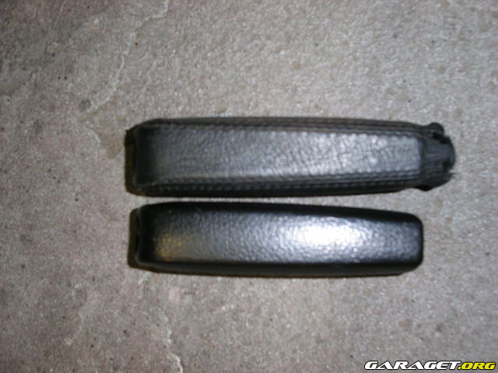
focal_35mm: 38
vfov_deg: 37.7
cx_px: 249
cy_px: 186
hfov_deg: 49.0
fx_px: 547
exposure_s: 1/45
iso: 200
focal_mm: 7.8
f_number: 2.8
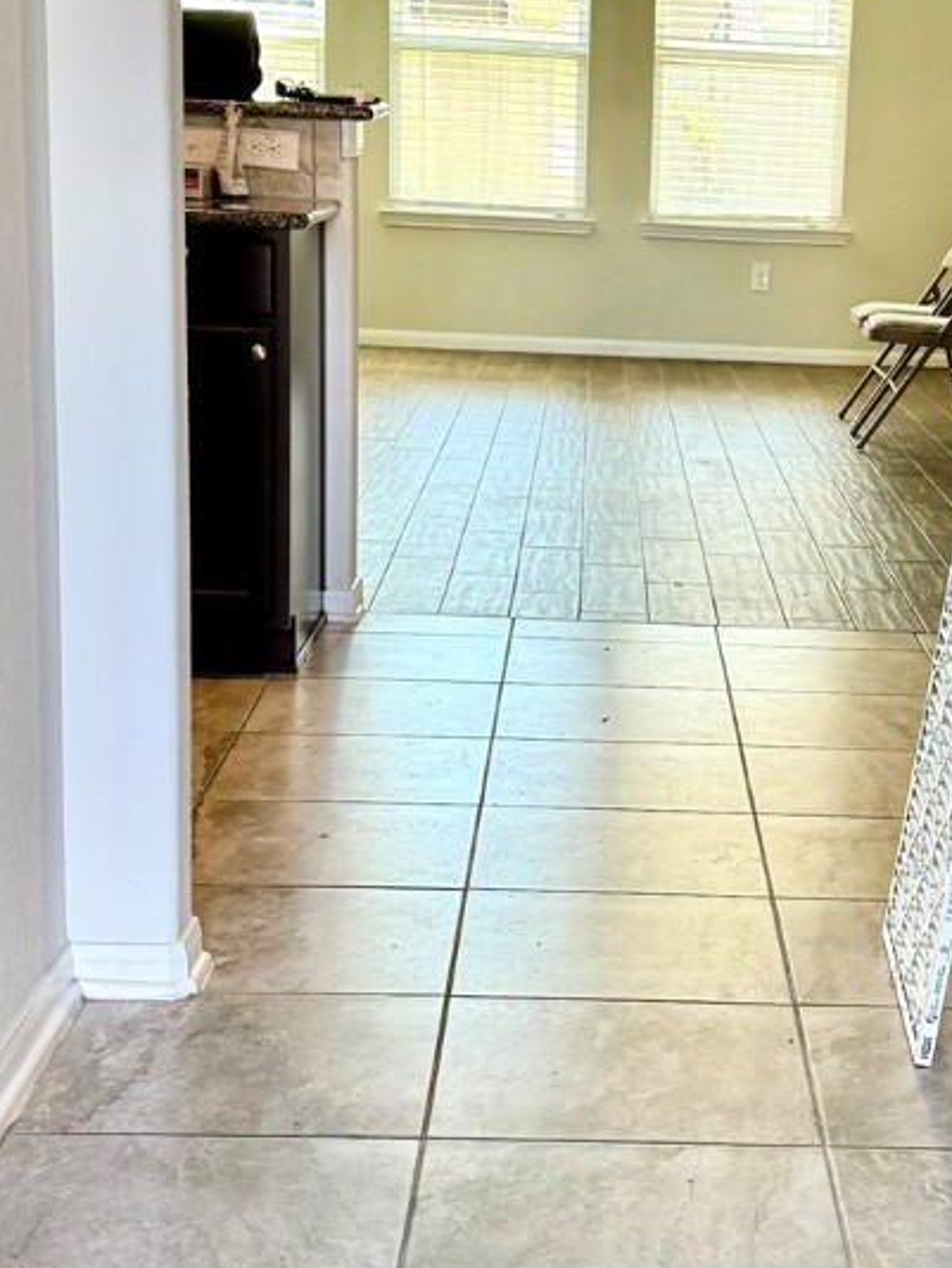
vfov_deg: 28.1
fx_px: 2528
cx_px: 736
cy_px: 689
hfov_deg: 21.1
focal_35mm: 69
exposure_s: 1/120
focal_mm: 6.76
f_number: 1.78
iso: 160
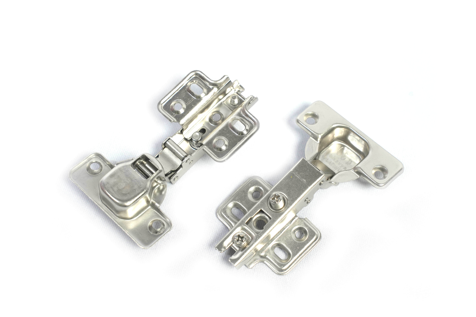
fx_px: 992
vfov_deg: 18.2
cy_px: 158
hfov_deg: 27.0
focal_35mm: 75
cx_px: 238
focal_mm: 75
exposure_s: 1/100
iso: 400
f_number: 8
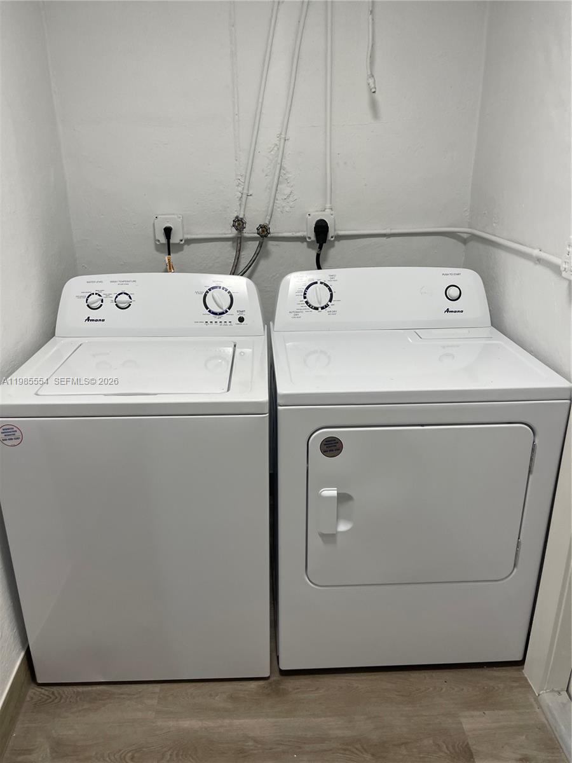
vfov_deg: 67.3
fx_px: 573
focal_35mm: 26
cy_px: 382
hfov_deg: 53.1
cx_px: 286
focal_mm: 5.1
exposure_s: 1/120
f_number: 1.6
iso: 100
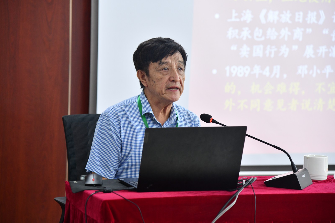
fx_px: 1117
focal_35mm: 120
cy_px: 112
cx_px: 168
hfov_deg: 17.1
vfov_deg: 11.4
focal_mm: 120
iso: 1000
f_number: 4.5
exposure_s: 1/80
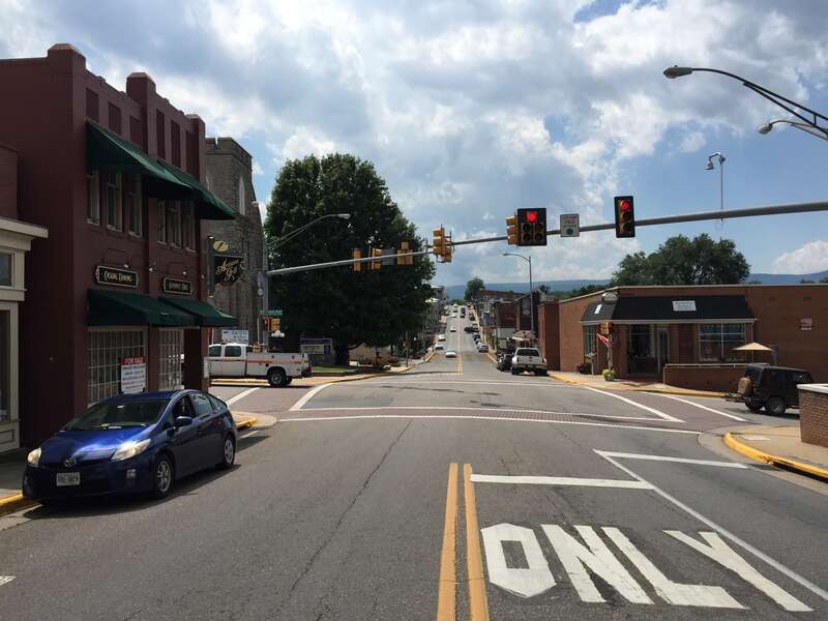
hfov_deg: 61.7
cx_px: 414
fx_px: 694
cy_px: 310
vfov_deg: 48.2
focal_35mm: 29
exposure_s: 1/3300
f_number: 2.2
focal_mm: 4.15
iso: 32
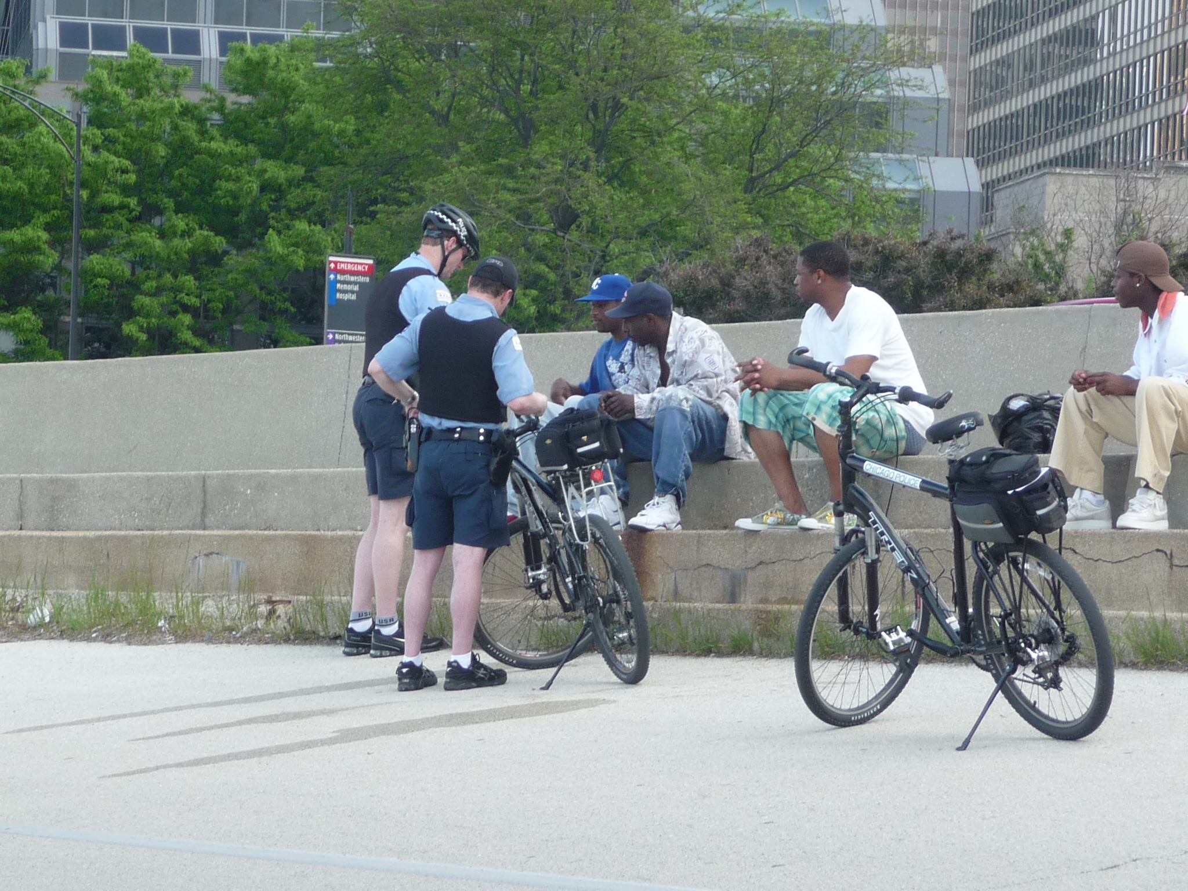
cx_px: 594
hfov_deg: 12.8
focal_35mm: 154
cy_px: 446
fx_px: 5285
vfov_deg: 9.6
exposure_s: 1/100
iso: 100
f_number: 4.7
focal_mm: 16.3
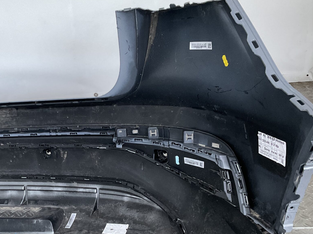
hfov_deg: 38.7
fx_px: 434
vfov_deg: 29.9
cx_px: 82
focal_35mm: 48
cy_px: 165
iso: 125
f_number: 1.8
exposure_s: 1/60
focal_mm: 3
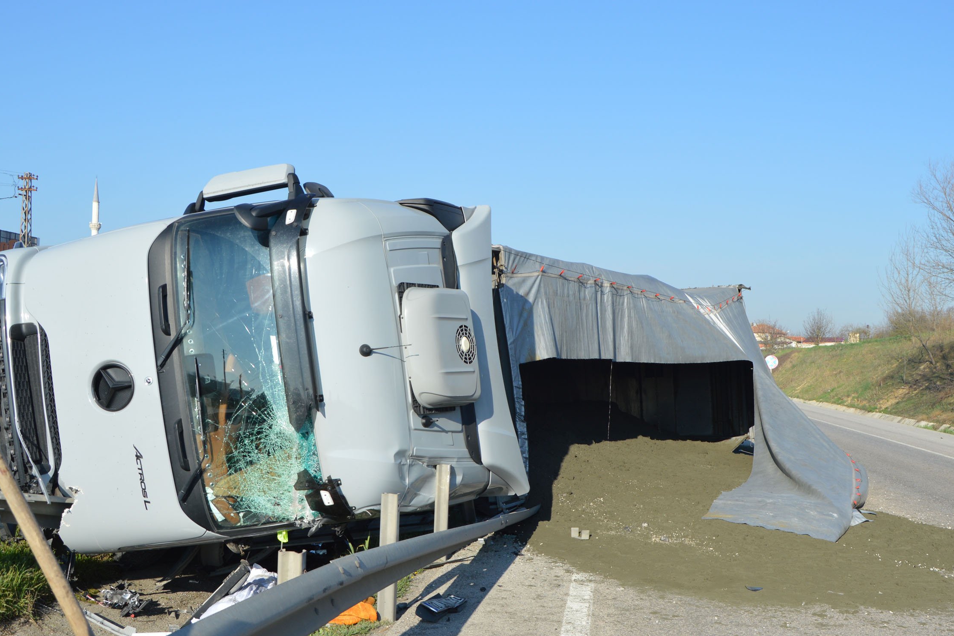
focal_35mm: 42
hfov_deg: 46.4
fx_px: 1113
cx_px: 507
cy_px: 363
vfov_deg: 31.8
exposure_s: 1/250
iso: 100
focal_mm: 22
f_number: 8
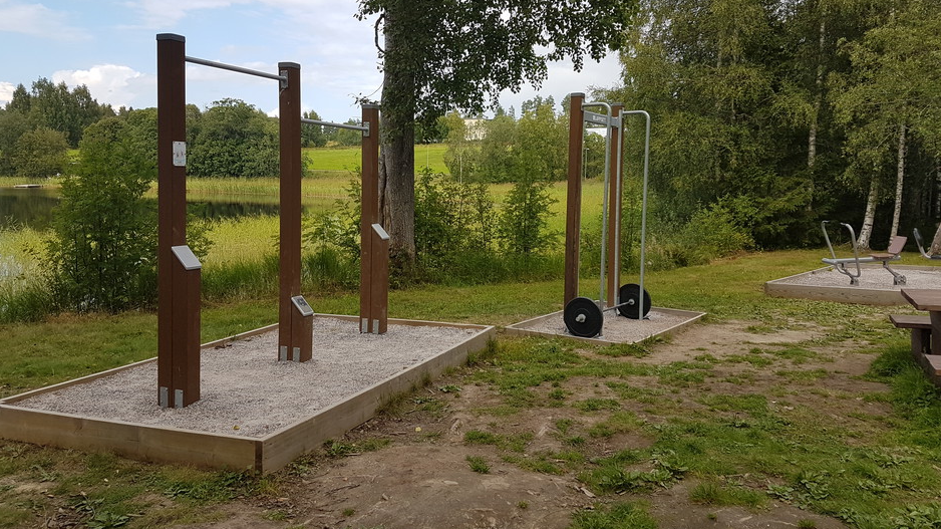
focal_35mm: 29
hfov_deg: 66.1
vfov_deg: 40.0
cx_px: 477
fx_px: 723
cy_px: 220
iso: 40
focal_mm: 4.2
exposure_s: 1/1192
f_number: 1.7
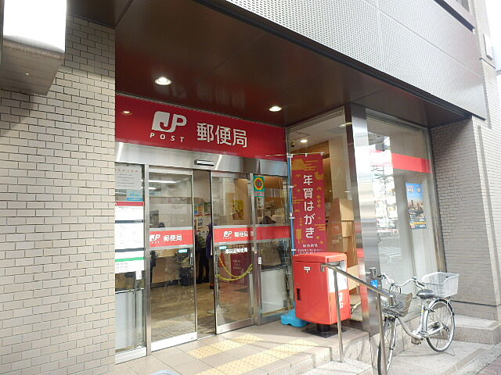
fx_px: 347
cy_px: 188
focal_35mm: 24
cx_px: 250
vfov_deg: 56.8
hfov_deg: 71.6
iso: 80
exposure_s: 1/80
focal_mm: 4.2
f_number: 3
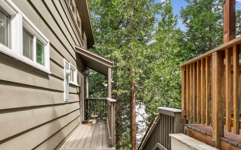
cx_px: 103
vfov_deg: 46.6
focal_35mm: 26
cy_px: 99
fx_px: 172
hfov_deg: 69.7
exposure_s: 1/5
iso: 100
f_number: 22
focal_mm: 19.9
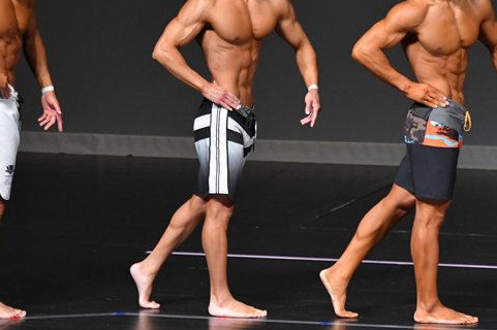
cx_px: 261
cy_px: 123
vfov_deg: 2.7
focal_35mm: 508
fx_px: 7008
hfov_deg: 4.1
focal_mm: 210
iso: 4000
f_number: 5.6
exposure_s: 1/400
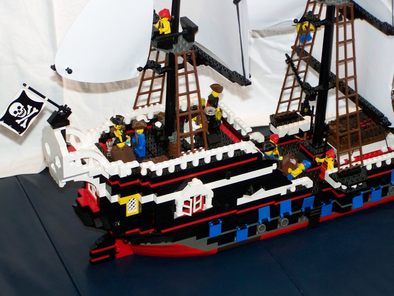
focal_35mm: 100
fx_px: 1138
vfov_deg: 14.8
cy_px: 148
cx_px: 197
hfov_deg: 19.6
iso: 250
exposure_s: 1/40
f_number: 3.2
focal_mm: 16.6
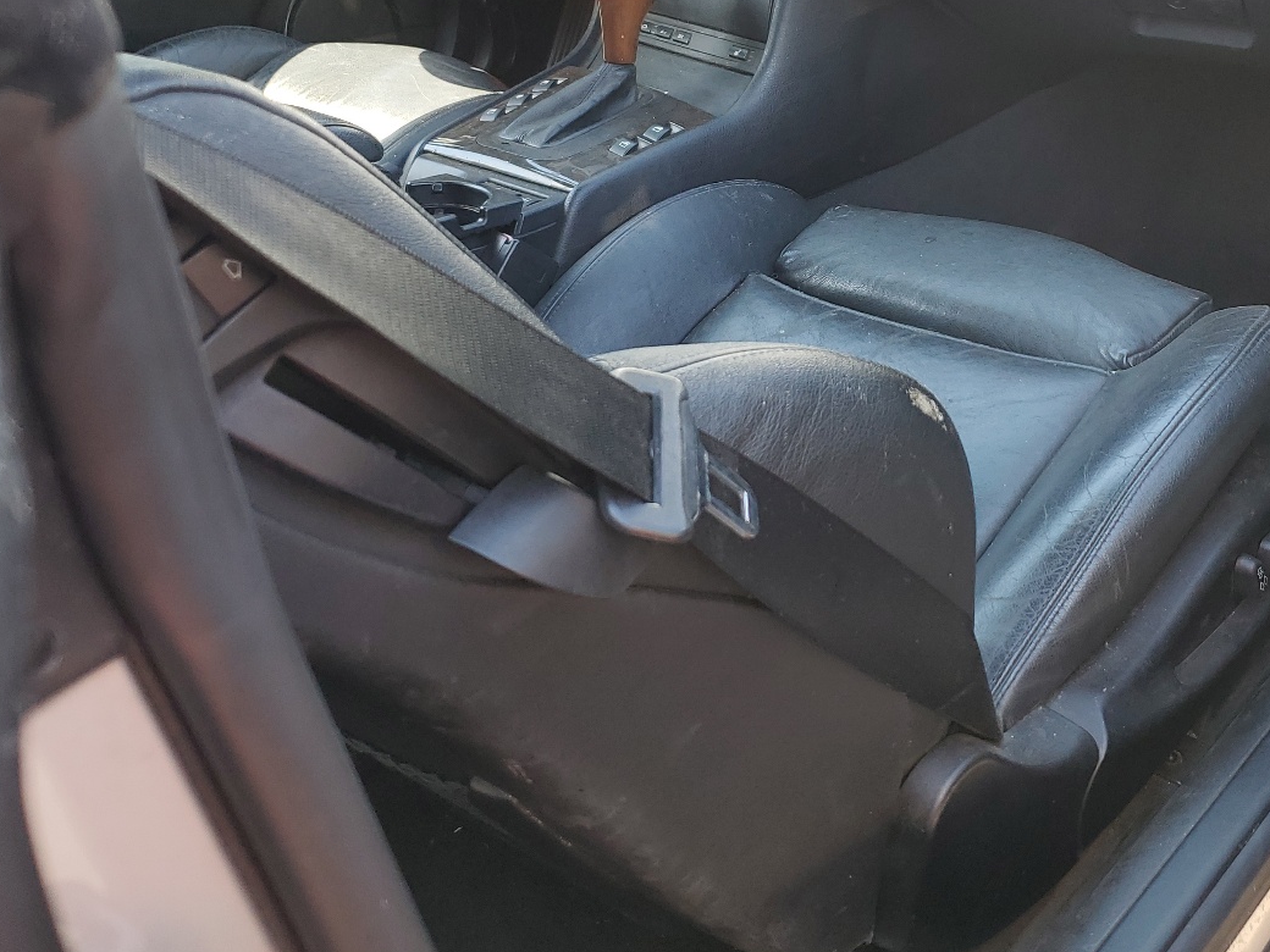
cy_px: 289
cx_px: 849
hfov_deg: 46.1
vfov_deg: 35.5
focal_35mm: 40
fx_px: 1468
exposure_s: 1/116
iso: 50
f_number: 1.5
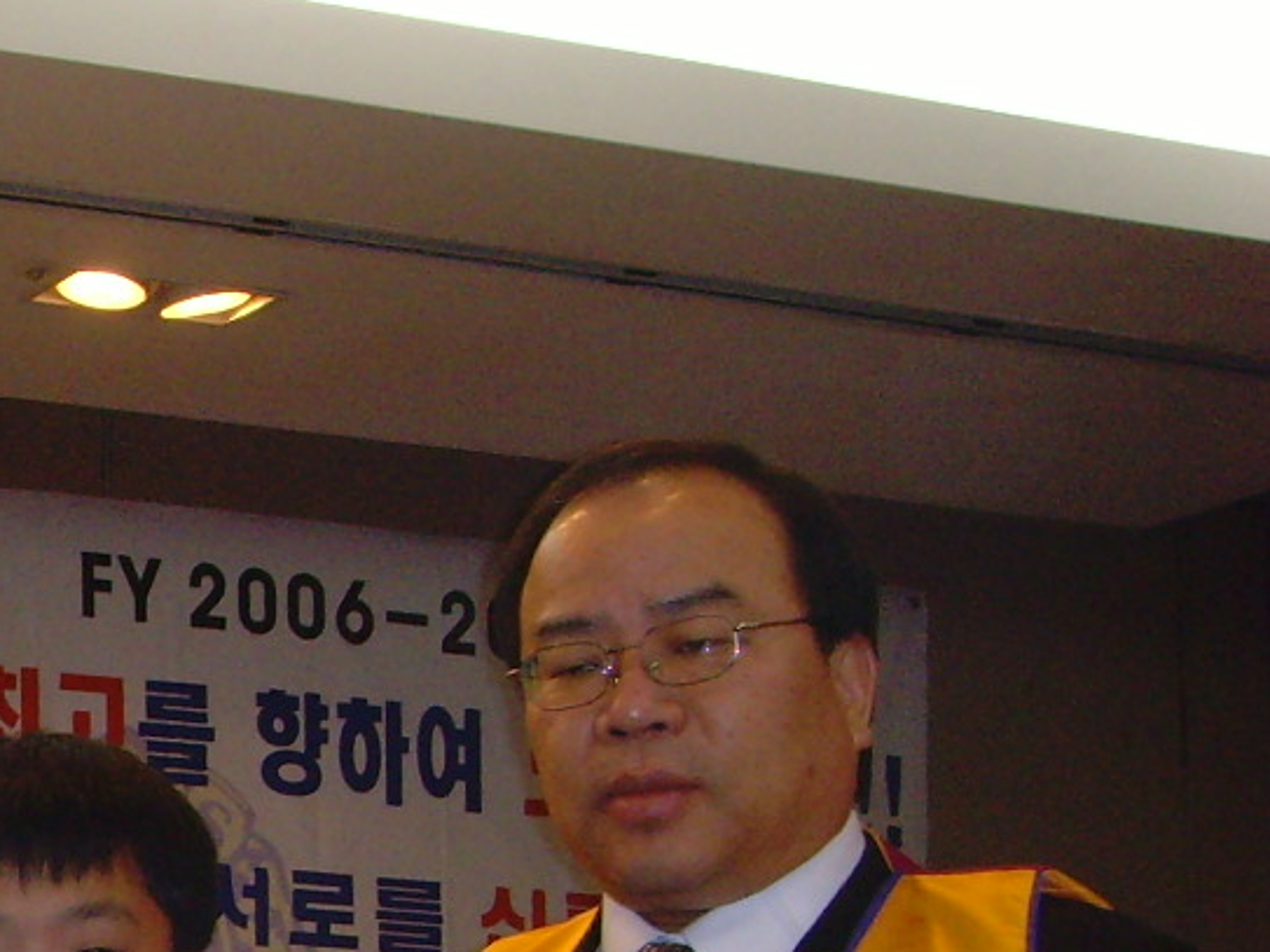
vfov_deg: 12.6
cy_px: 1153
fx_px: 4218
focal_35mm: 115
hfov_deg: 15.8
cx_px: -592
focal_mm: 6.6
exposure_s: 1/45
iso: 200
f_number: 3.5
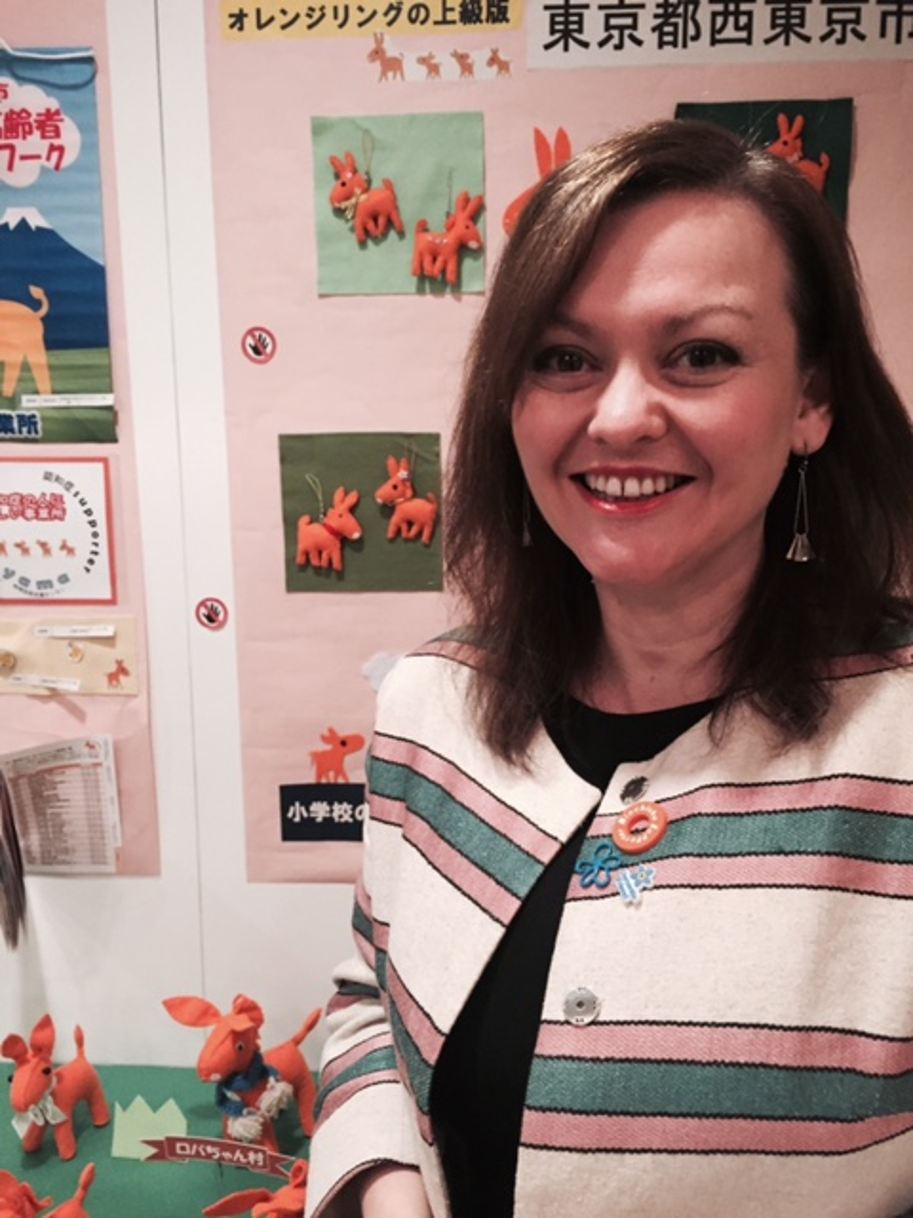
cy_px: 609
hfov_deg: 48.2
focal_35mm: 29
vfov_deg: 61.7
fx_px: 1020
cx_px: 456
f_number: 2.2
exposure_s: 1/25
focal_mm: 4.15
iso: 250
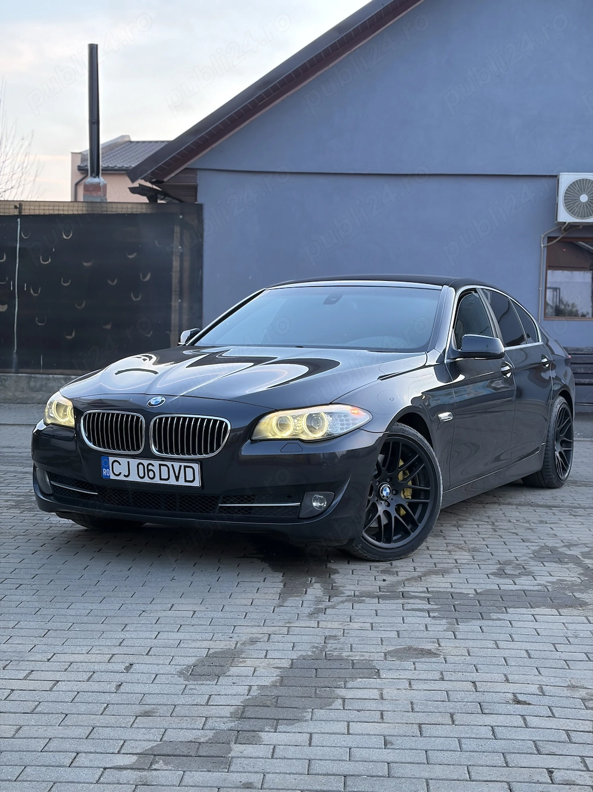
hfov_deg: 28.0
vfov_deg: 36.8
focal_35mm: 52
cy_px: 396
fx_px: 1188
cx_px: 296
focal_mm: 5.96
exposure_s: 1/50
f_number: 1.6
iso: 80
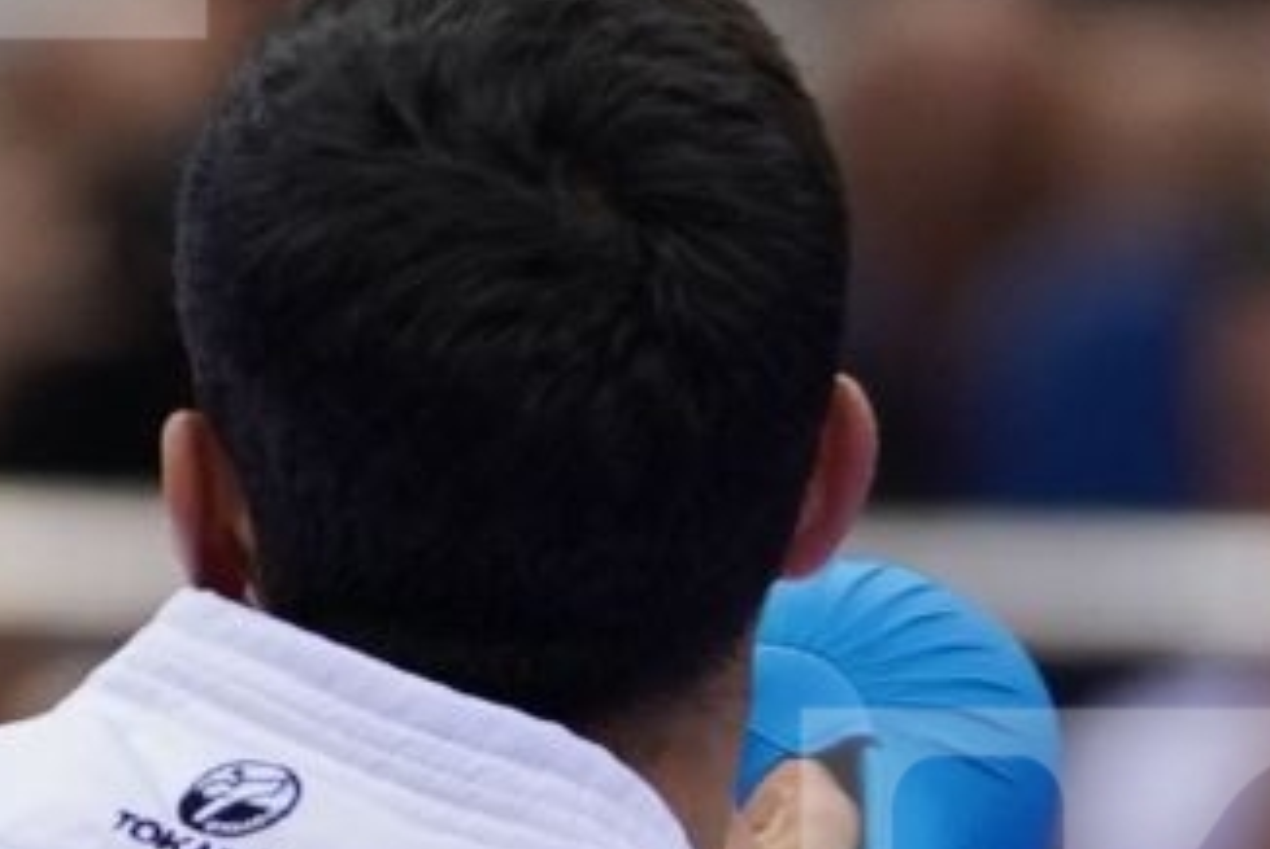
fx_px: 57835
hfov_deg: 1.3
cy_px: 1063
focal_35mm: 1638
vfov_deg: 0.8
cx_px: -156
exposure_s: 1/1000
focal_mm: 198
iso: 800
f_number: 2.8
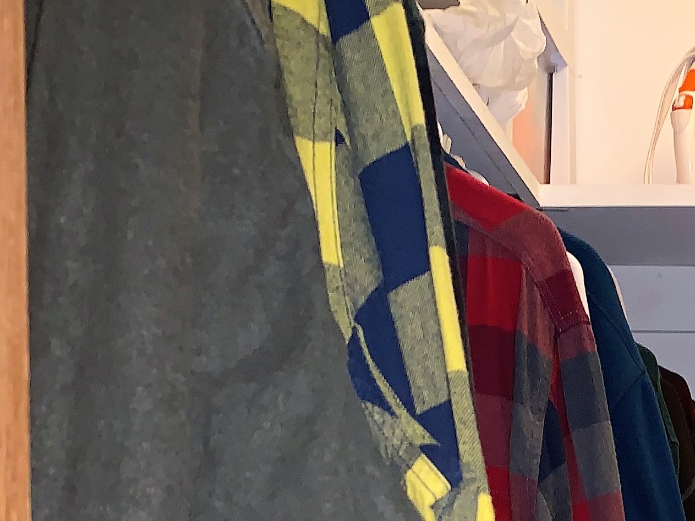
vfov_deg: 16.4
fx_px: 1666
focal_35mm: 83
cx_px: 893
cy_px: 749
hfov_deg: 21.4
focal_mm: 4.25
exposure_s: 1/13
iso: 80
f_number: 1.8
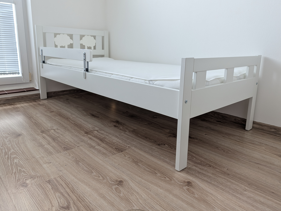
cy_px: 98
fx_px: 211
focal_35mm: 26
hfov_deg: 67.3
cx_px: 142
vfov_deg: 53.0
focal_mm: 6.9
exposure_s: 1/43.3
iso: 120
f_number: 1.68
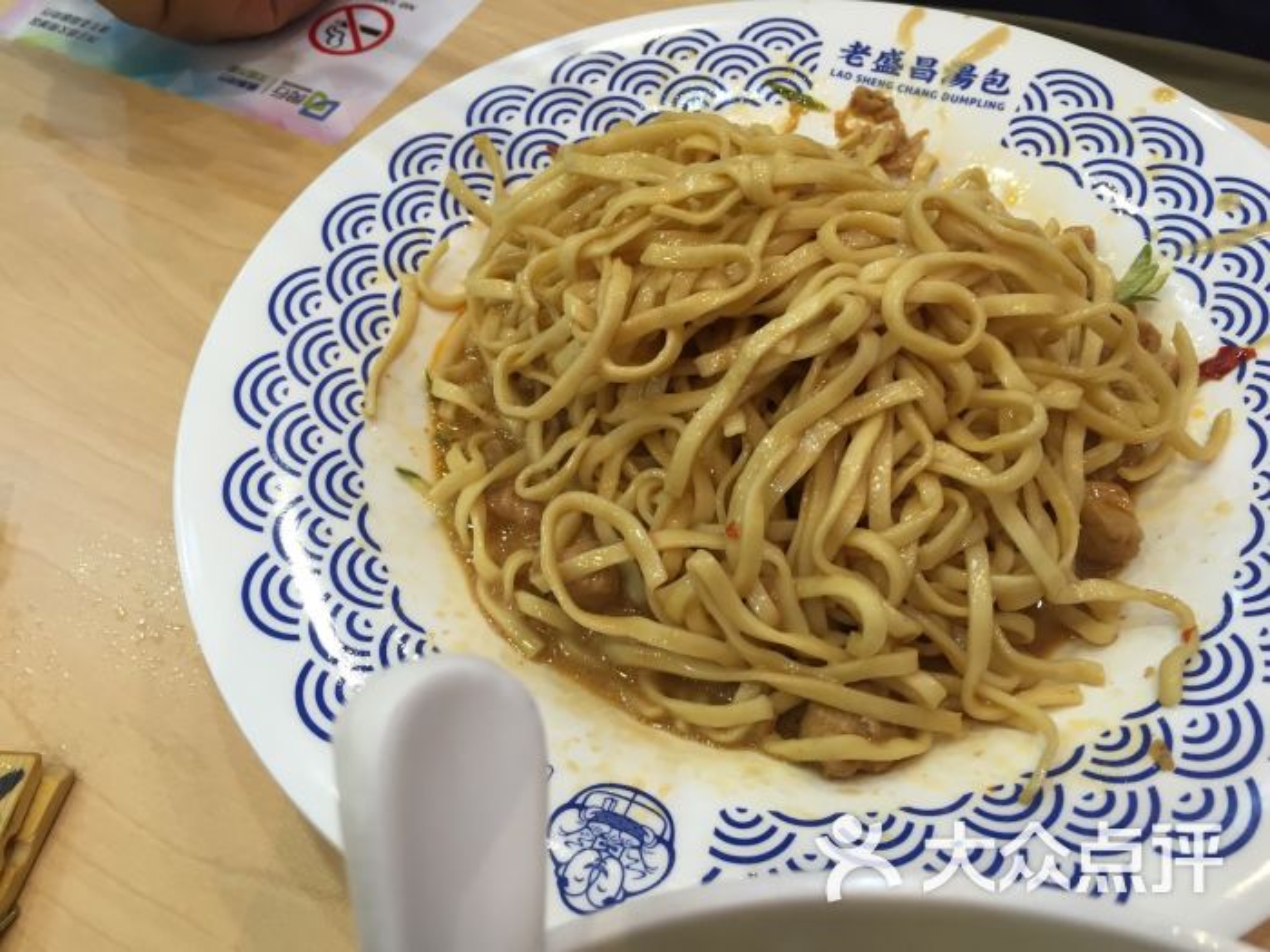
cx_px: 635
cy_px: 476
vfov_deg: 48.2
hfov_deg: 61.7
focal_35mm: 29
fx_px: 1064
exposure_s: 1/33
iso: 32
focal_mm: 4.15
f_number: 2.2
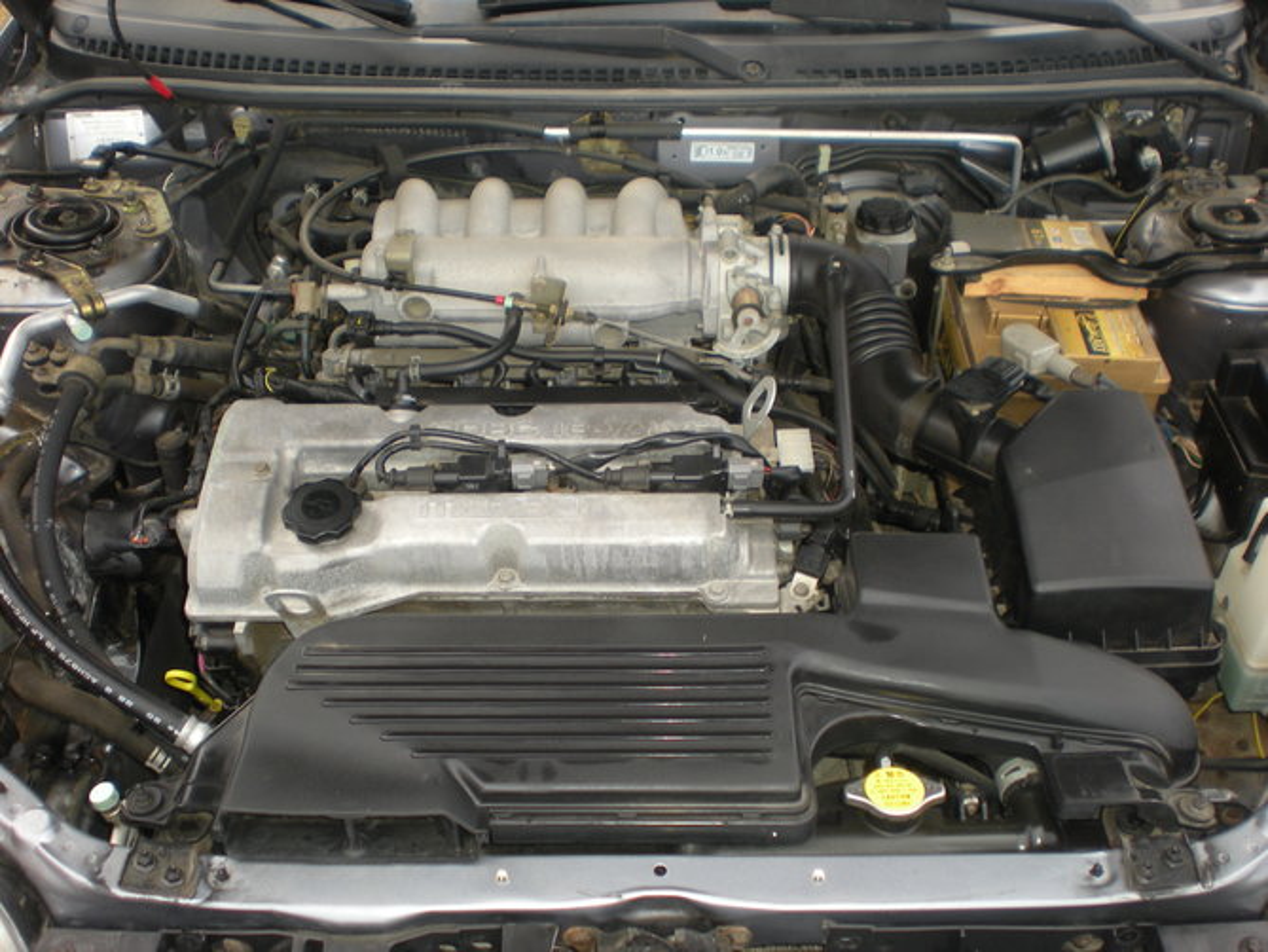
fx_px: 1392
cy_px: 476
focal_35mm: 38
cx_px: 634
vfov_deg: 37.7
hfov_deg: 49.0
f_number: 3.1
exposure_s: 1/62.4
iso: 64
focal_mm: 6.3
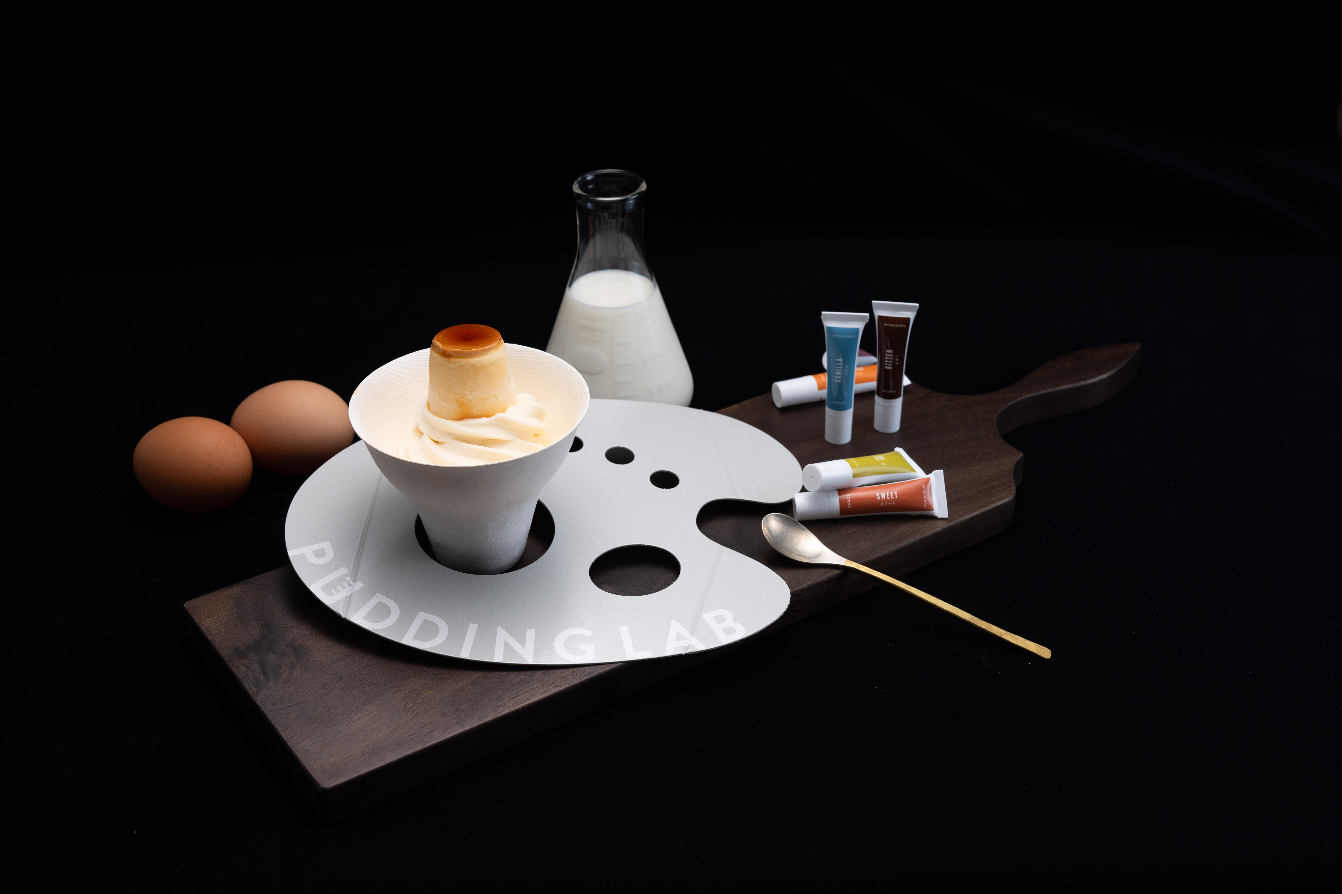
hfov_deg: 40.3
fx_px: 1826
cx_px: 671
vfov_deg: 27.5
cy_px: 447
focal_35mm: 49
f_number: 9
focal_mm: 49
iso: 50
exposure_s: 1/250
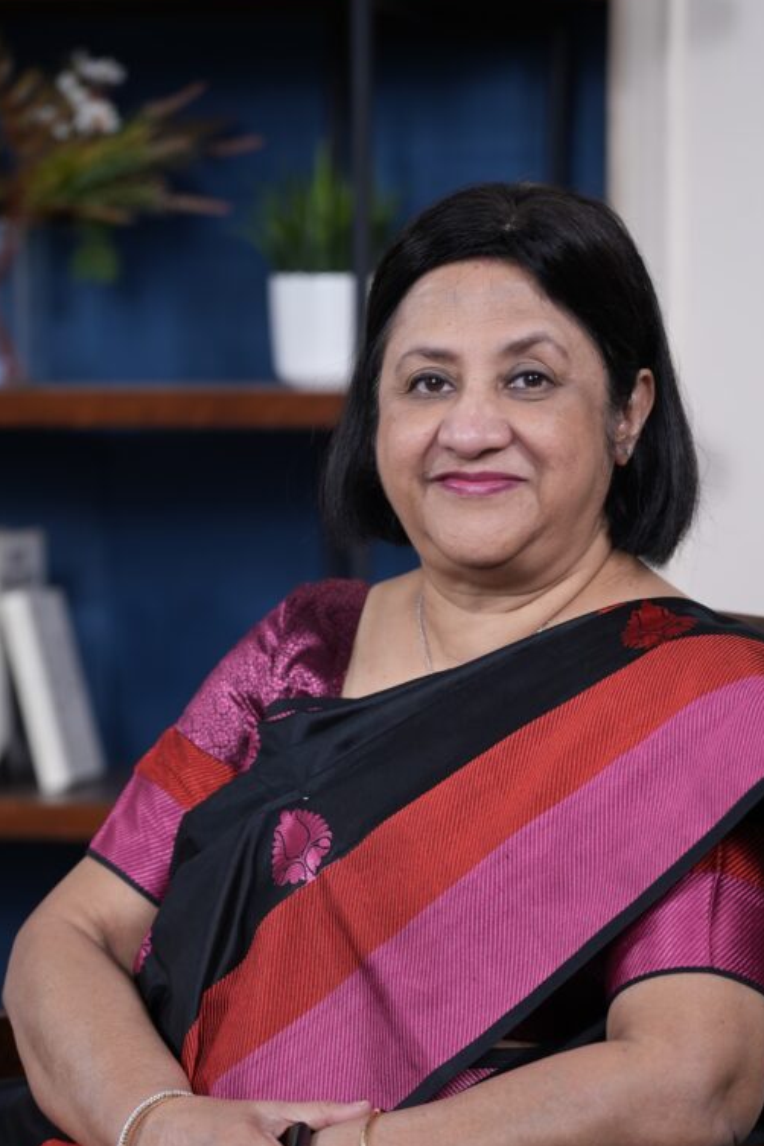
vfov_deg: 16.9
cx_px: 368
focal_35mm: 121
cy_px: 741
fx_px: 3860
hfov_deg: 11.3
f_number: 2.8
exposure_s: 1/50
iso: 250
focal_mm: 89.2
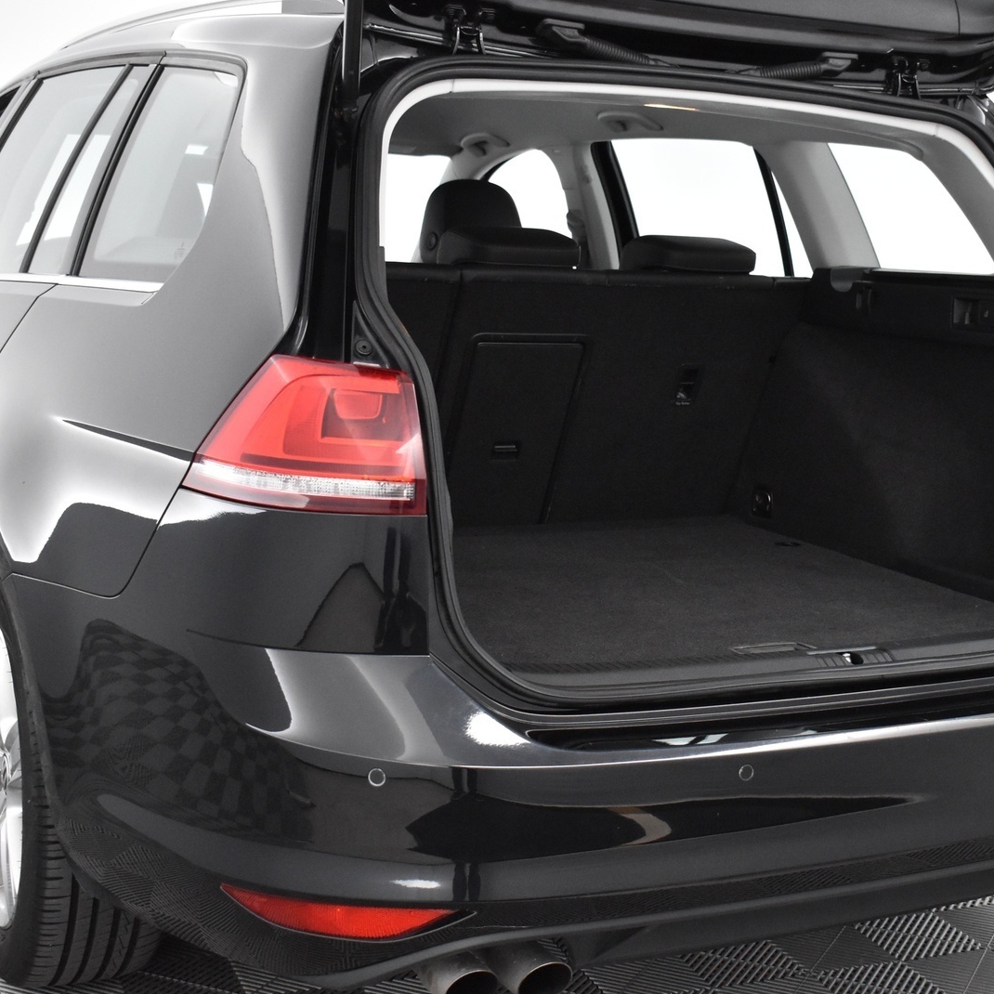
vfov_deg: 31.6
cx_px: 652
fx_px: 1754
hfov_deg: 31.4
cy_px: 497
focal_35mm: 54
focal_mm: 28
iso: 3200
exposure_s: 1/100
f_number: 5
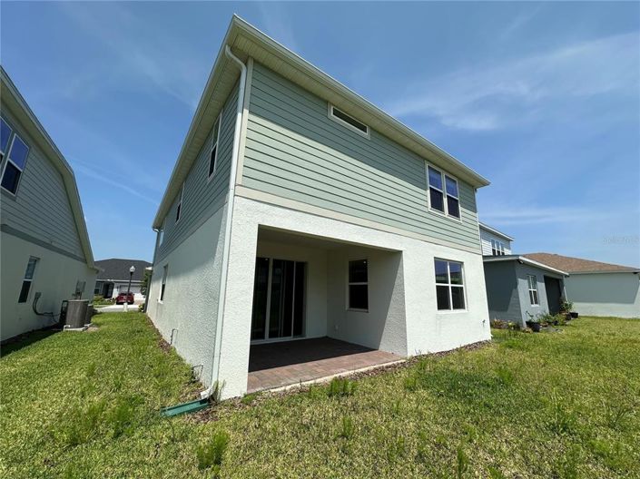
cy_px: 240
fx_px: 259
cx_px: 320
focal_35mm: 14
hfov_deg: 102.1
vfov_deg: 85.6
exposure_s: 1/3300
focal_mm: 2.22
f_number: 2.2
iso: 50
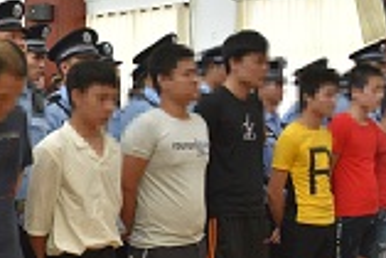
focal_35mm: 150
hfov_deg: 13.4
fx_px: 1614
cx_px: -44
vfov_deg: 9.1
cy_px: 113
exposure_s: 1/60
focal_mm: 35
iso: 400
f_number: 4.5
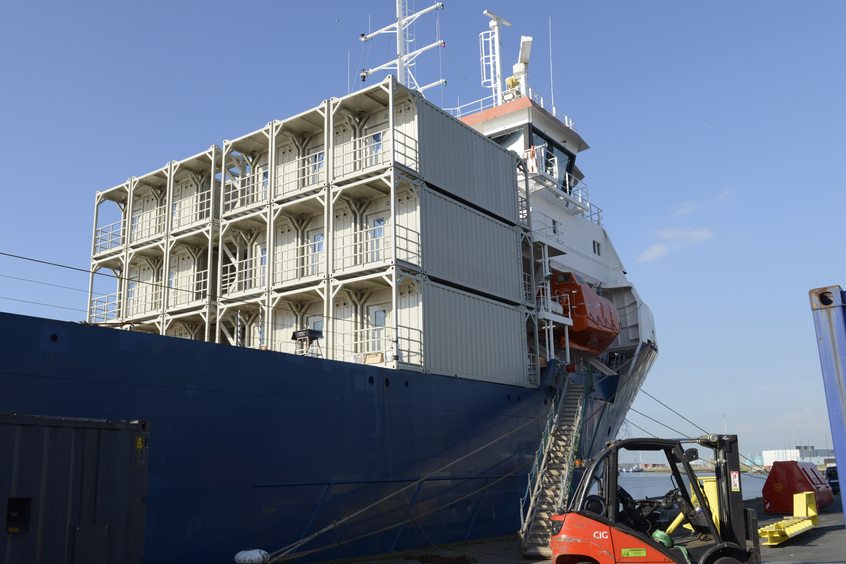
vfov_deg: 38.9
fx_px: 799
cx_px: 392
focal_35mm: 34
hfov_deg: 55.7
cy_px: 288
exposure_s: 1/500
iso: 200
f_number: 8
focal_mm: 27
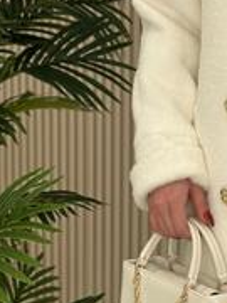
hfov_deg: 10.2
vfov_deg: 13.7
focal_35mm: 142
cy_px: 6
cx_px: 323
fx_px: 1242
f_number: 1.78
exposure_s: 1/511
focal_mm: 6.86
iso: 80
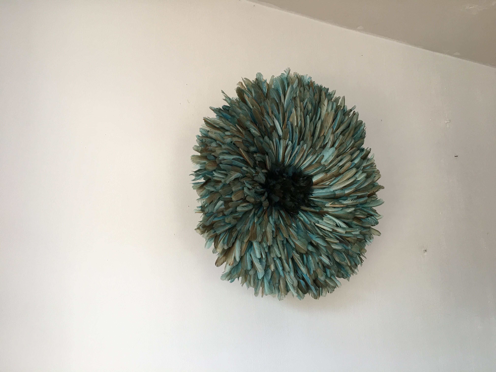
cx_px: 248
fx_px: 416
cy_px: 186
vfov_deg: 48.2
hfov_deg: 61.7
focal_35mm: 29
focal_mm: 4.15
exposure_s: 1/33
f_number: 2.2
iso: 40
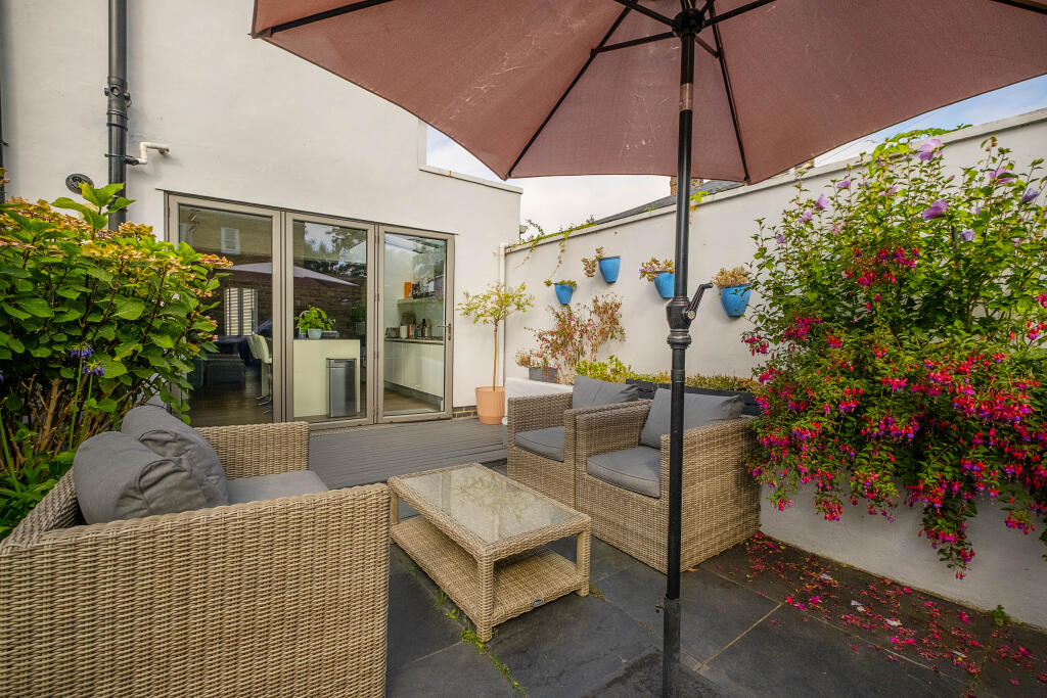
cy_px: 349
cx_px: 524
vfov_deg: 77.3
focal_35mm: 15
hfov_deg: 100.4
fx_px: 436
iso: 640
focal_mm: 10
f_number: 6.4
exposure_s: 1/1250
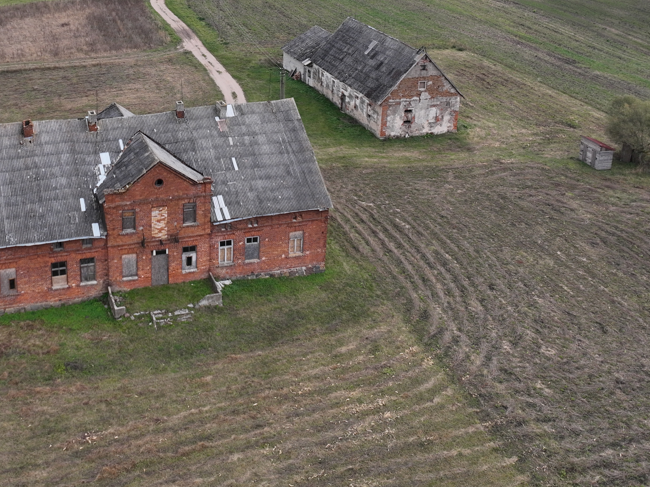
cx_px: 195
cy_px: 74
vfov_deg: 30.5
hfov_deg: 40.5
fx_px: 863
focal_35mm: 46
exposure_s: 1/1250
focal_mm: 12.29
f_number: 2.8
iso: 110
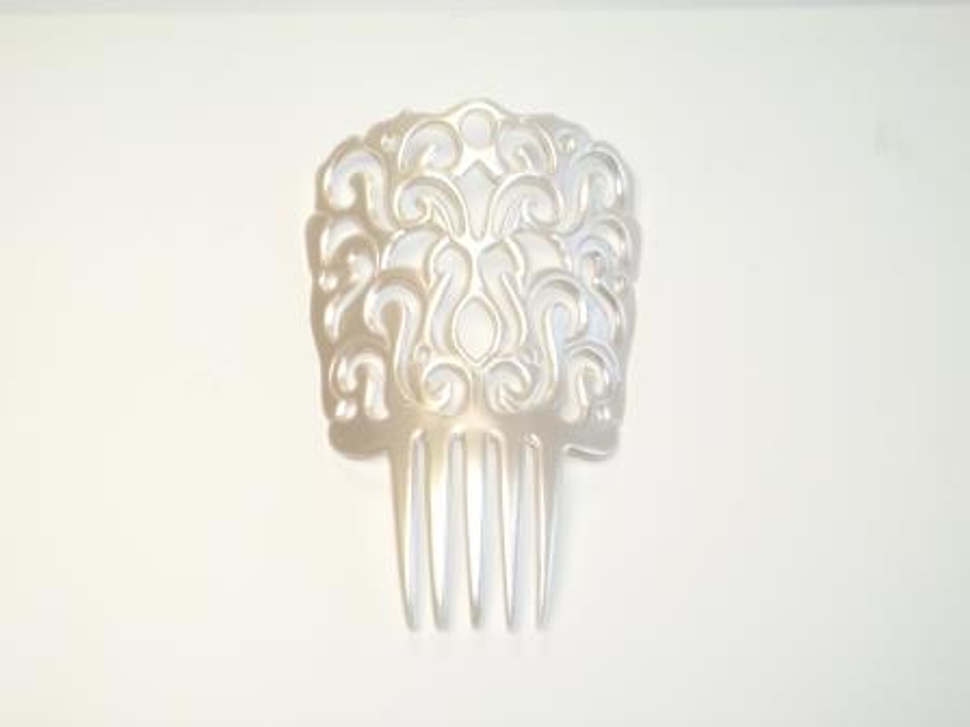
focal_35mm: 86
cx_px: 485
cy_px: 364
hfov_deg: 22.8
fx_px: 2410
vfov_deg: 17.2
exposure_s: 1/50
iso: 64
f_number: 4.5
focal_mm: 15.4
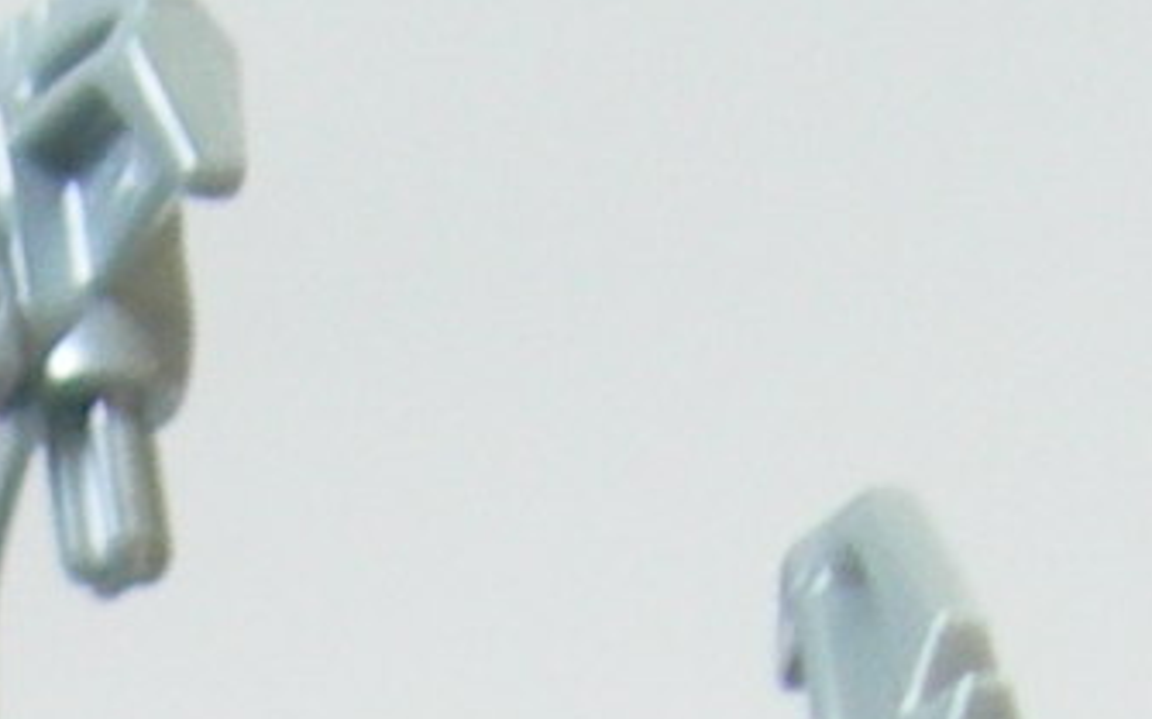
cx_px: -801
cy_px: 2869
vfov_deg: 3.9
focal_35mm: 312
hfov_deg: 6.6
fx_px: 9791
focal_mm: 7.8
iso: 67
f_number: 2.8
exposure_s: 1/3.9
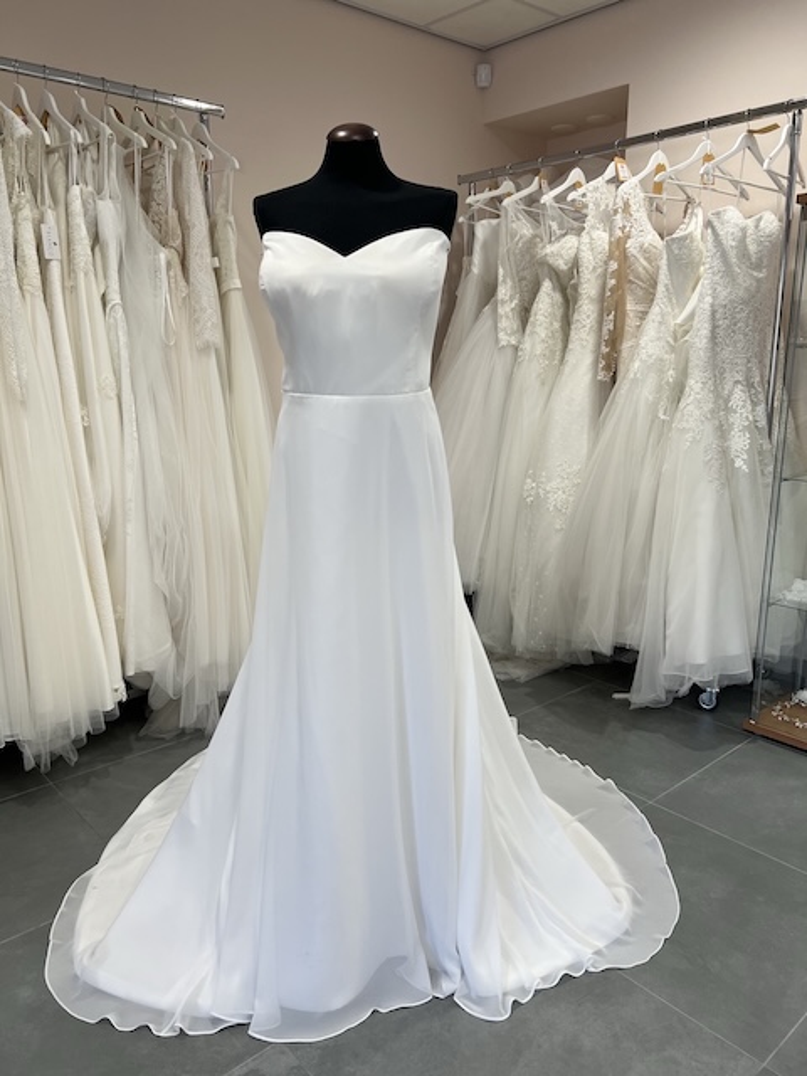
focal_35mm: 26
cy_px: 538
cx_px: 404
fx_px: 808
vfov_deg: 67.3
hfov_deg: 53.1
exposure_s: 1/100
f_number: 1.5
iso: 50
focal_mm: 5.7
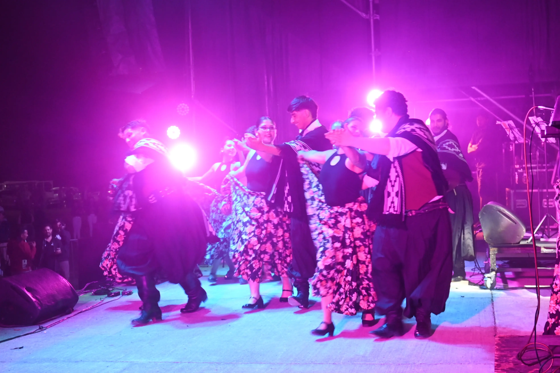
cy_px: 186
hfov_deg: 36.9
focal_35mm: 54
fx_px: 840
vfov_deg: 25.1
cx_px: 280
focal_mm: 36
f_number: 5.3
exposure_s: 1/60
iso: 1800
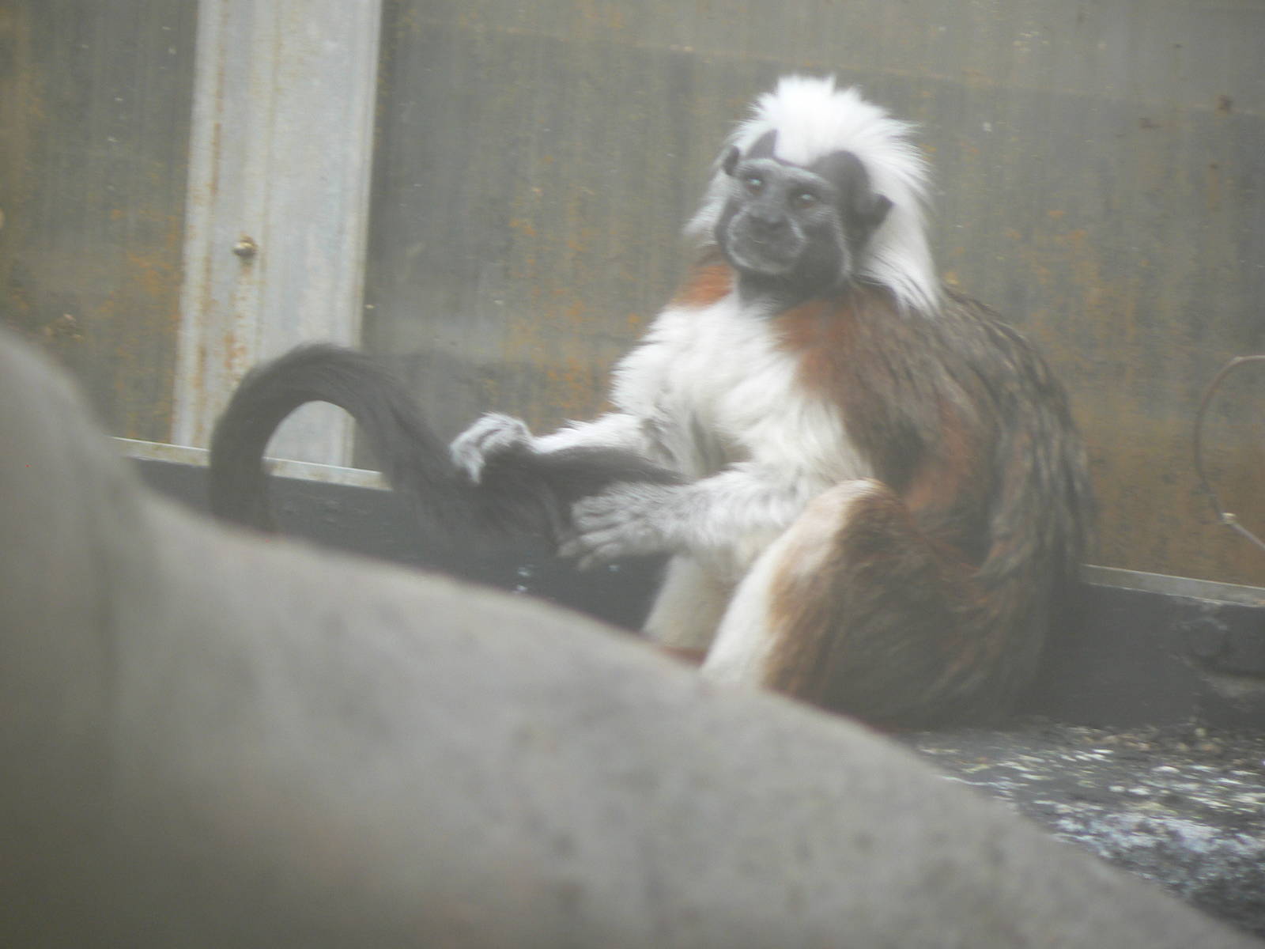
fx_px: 14618
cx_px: 632
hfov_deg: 5.0
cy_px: 474
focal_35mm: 400
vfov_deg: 3.7
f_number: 4
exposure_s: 1/60
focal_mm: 66.7
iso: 80
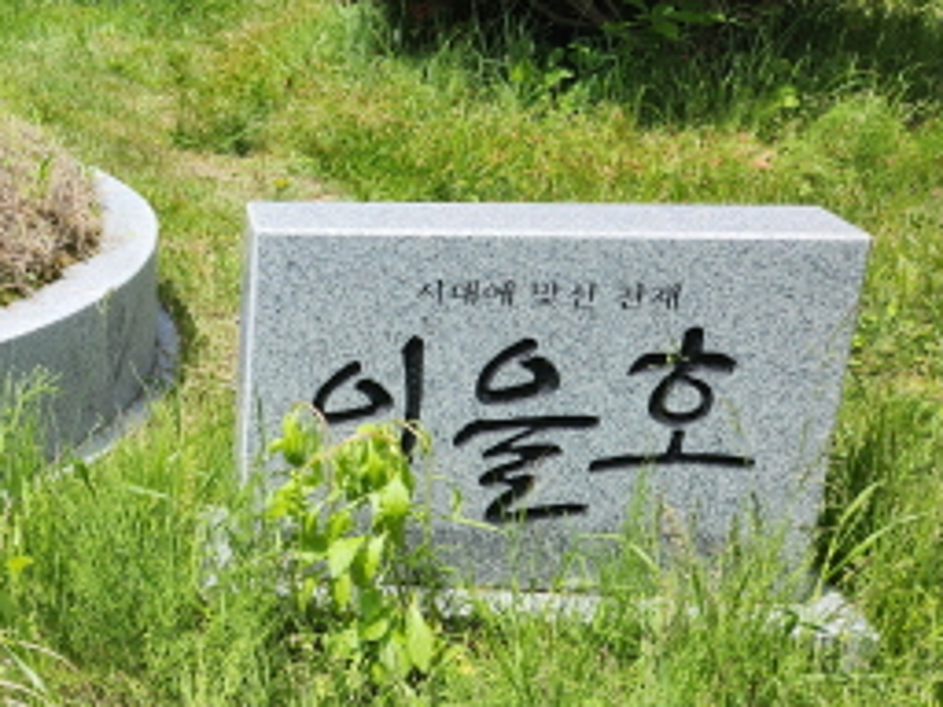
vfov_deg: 27.0
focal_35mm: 54
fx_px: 1471
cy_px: 317
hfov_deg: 31.4
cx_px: -107
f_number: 1.8
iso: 20
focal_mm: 5.4
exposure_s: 1/1406
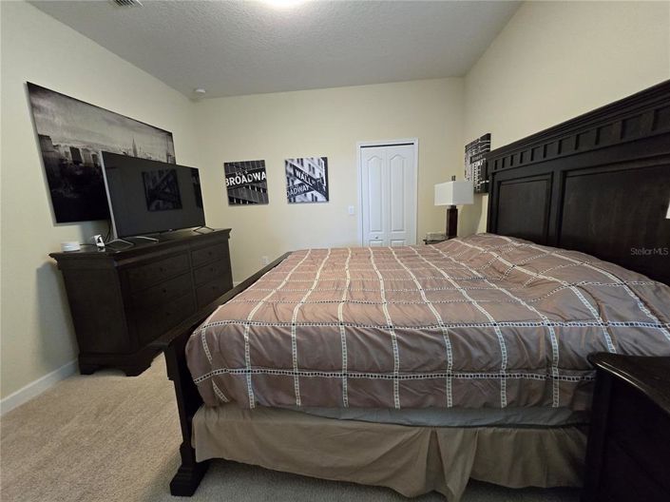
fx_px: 251
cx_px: 335
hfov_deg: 106.2
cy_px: 251
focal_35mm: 13
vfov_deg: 89.9
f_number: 2.2
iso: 640
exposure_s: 1/60
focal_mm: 2.2
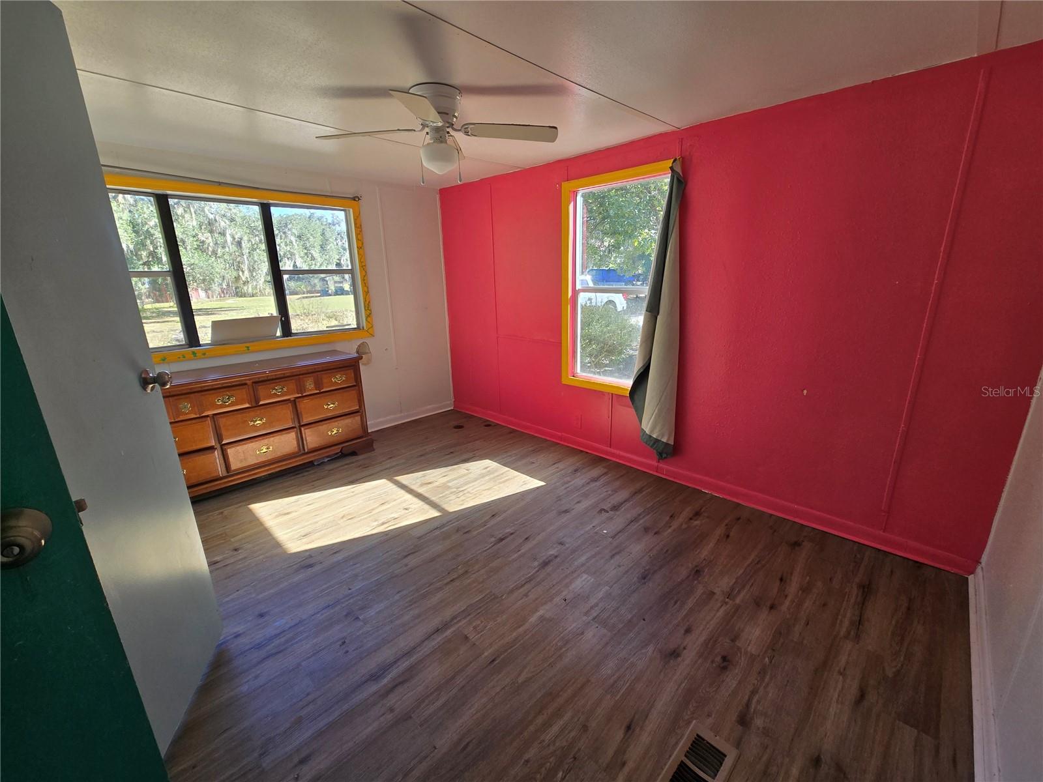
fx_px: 392
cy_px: 391
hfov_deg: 106.2
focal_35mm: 13
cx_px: 522
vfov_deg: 89.9
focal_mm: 2.2
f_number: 2.2
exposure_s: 1/120
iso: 50
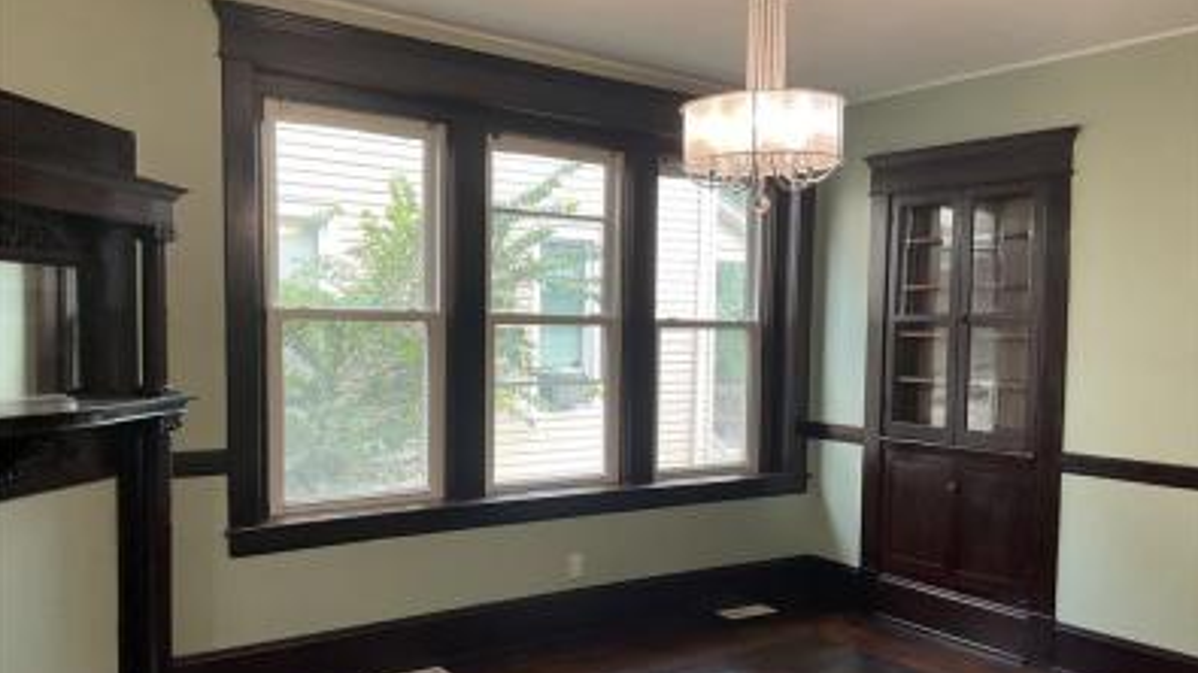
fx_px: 1016
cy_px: 394
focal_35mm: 32
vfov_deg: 36.6
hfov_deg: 61.0
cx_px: 601
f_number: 1.8
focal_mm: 3
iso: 50
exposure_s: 1/60
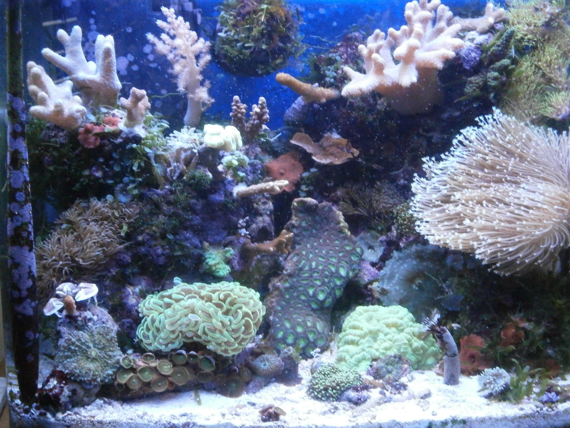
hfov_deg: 40.4
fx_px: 774
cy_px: 214
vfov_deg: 30.9
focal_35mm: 47
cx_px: 285
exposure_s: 1/100
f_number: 3.4
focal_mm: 8.3
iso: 800
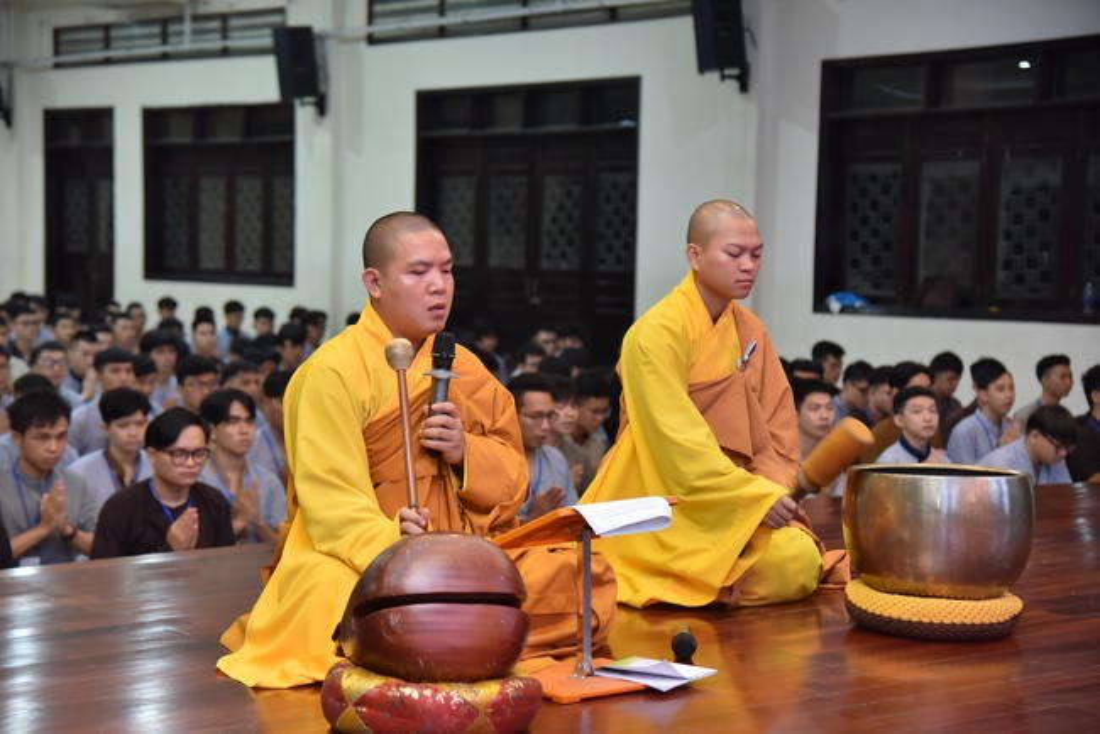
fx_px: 2140
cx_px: 550
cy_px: 367
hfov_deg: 28.8
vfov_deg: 19.5
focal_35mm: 70
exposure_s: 1/125
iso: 2000
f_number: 4
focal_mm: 70
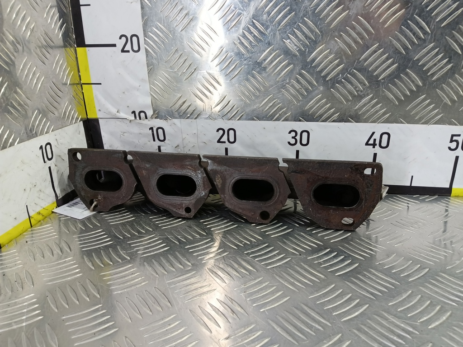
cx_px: 232
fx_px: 308
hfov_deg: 73.9
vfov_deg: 58.9
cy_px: 174
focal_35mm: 23
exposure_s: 1/50
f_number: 1.6
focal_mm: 4.11
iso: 170
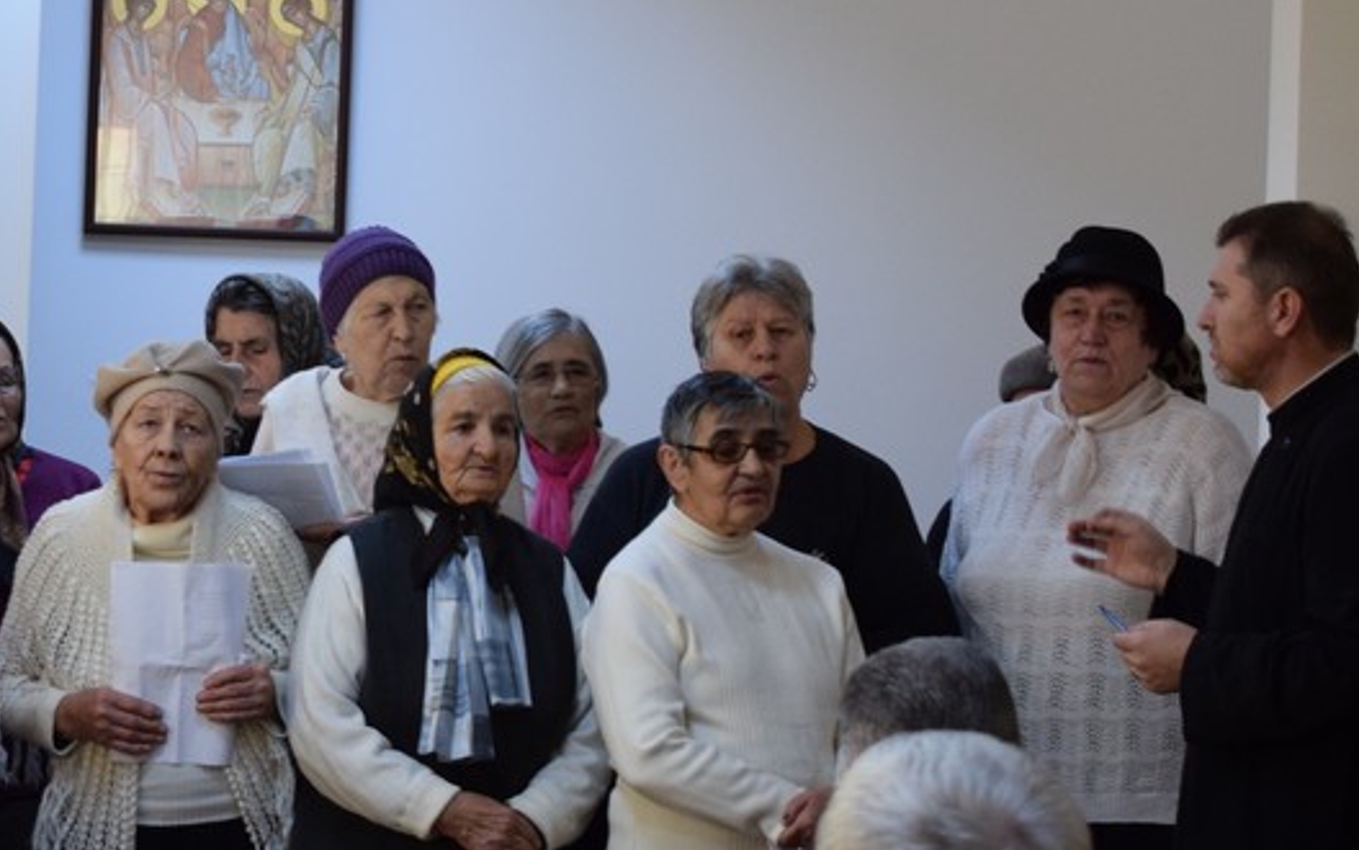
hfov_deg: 14.9
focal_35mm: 139
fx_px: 5148
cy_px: 361
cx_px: 201
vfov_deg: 9.4
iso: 800
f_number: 5
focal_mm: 40
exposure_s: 1/60
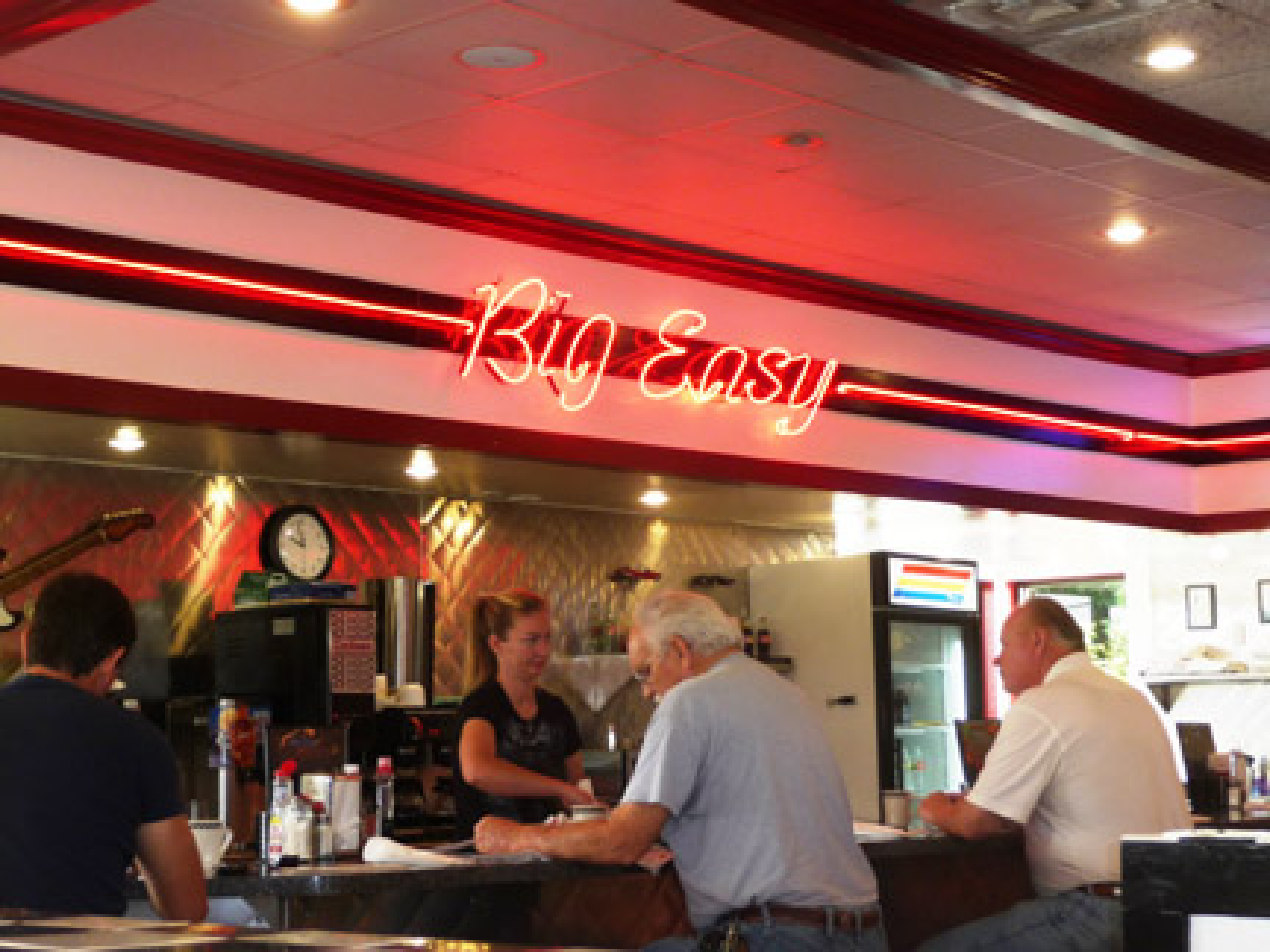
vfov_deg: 23.7
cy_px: 476
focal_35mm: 62
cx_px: 635
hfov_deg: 31.2
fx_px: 2275
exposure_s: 1/30
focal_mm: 10.5
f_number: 4.5
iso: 100
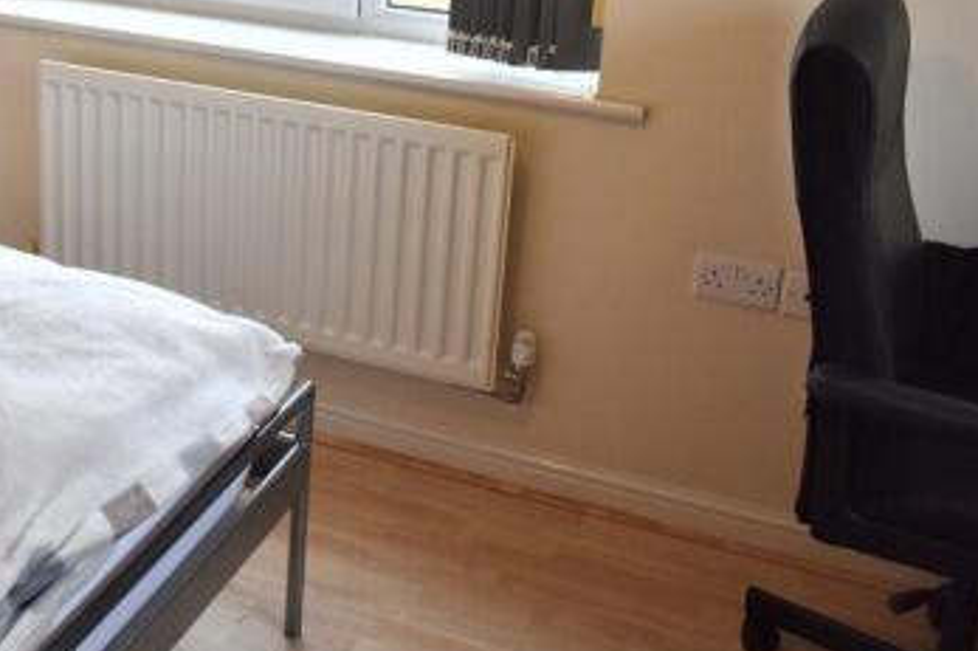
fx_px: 1385
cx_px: 173
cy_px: 69
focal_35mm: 51
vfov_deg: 25.7
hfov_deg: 37.3
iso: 400
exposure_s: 1/80
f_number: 4.5
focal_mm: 18
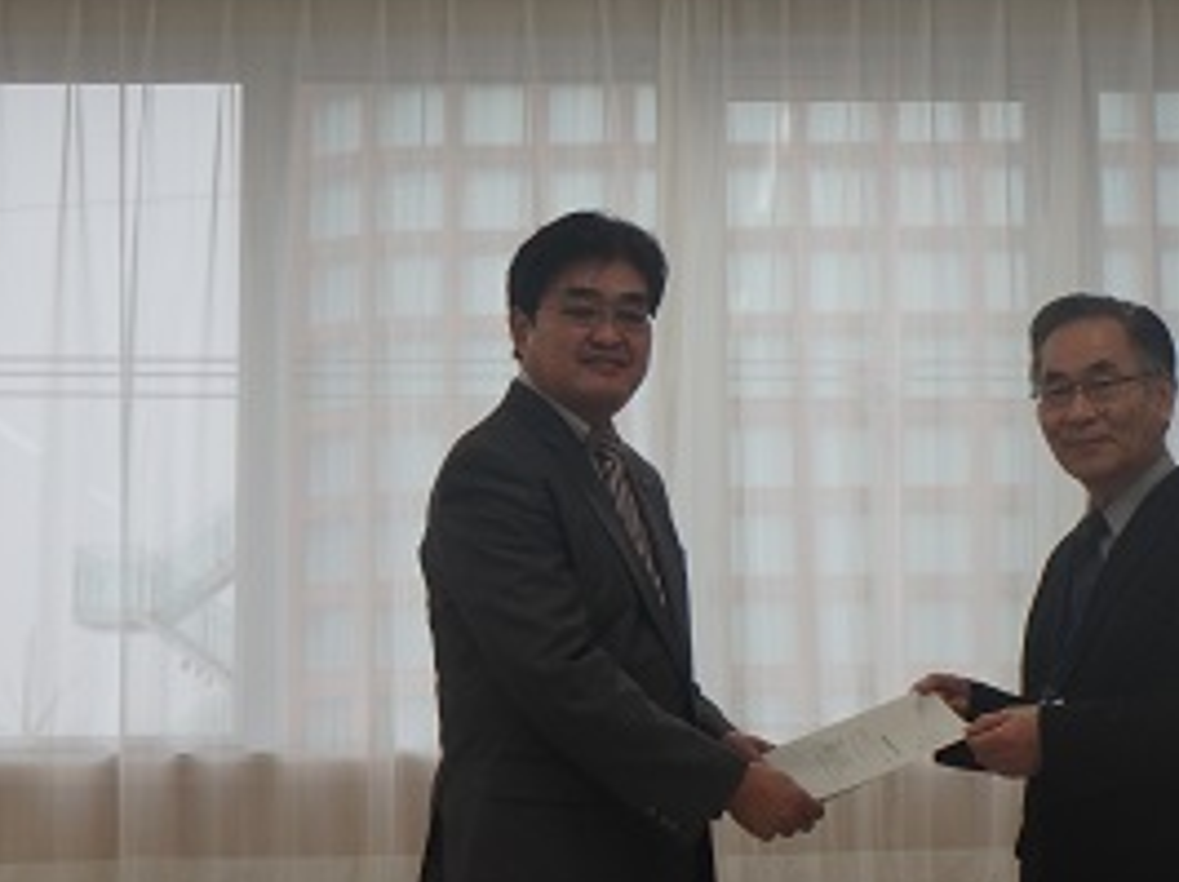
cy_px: 541
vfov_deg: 19.6
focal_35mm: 75
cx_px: 780
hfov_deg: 25.9
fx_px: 2552
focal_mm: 9.4
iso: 200
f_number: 5.2
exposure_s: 1/60
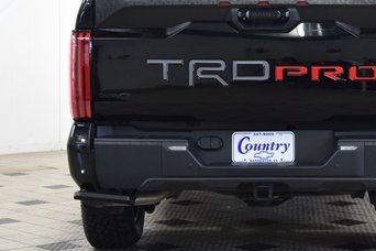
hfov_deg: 20.1
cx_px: 264
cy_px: 93
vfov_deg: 13.5
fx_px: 1055
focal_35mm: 101
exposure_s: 1/60
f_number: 4.5
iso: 1600
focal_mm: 36
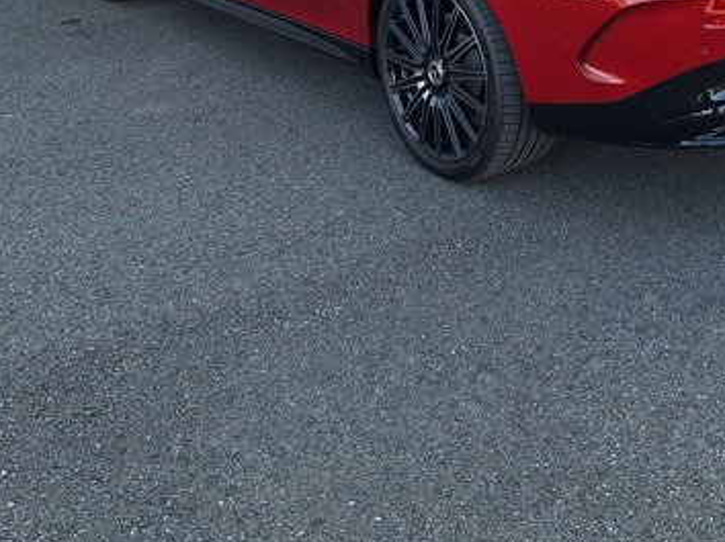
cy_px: -14
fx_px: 1088
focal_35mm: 52
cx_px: 569
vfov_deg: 26.4
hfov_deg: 35.8
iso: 40
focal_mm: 5.54
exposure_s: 1/237
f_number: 1.8
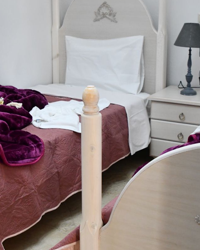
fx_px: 429
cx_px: 99
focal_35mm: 58
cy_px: 115
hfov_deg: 26.2
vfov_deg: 32.5
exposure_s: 1/100
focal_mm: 24
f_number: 4.5
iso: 2500
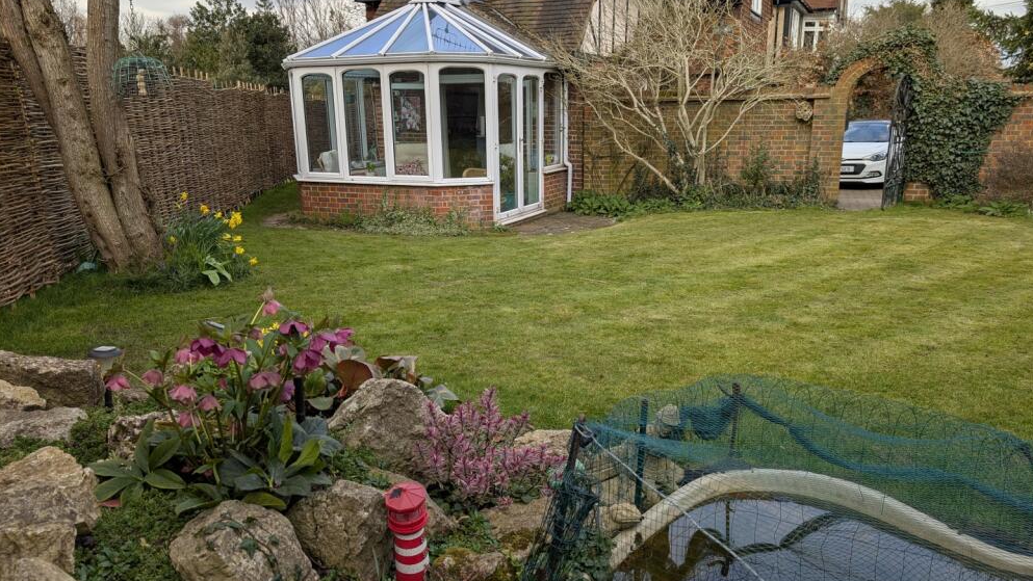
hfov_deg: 69.8
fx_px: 740
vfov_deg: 42.9
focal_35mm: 27
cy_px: 308
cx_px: 530
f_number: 1.68
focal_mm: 6.9
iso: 21
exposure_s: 1/563
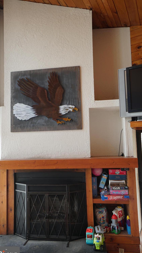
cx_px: 64
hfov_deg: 42.1
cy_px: 130
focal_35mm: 28
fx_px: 184
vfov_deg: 68.8
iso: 100
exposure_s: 1/60
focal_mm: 17
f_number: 4.5
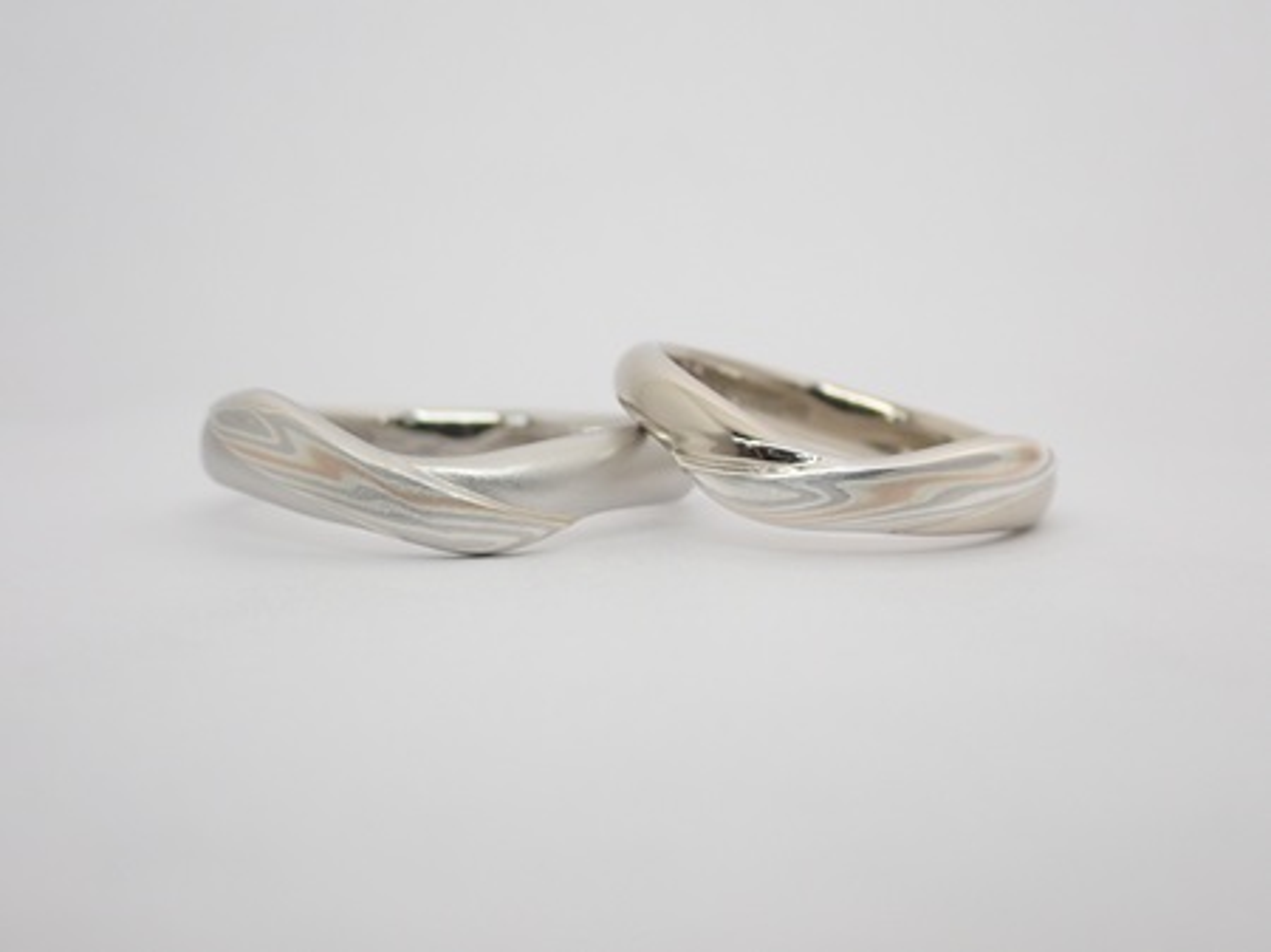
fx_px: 2826
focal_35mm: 77
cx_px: 636
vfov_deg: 19.1
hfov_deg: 25.3
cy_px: 476
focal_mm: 13.65
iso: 200
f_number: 4.1
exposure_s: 1/125
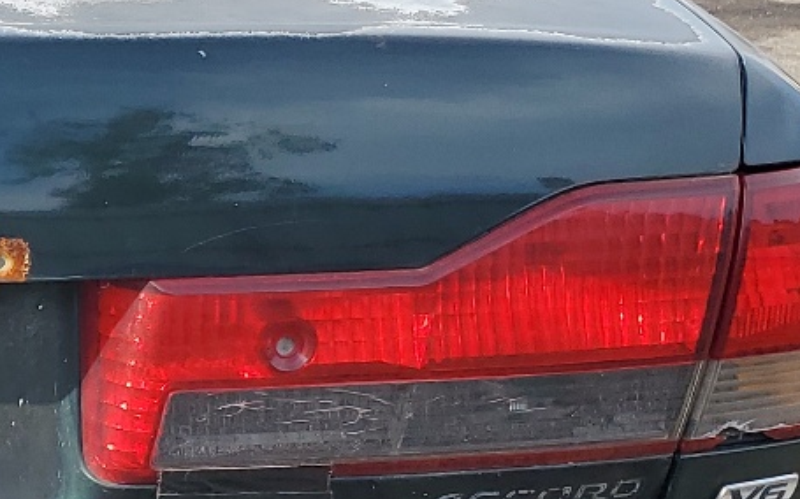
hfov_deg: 20.0
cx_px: -171
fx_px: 2114
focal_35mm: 97
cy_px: 397
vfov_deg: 13.4
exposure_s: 1/1111
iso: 50
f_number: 1.5
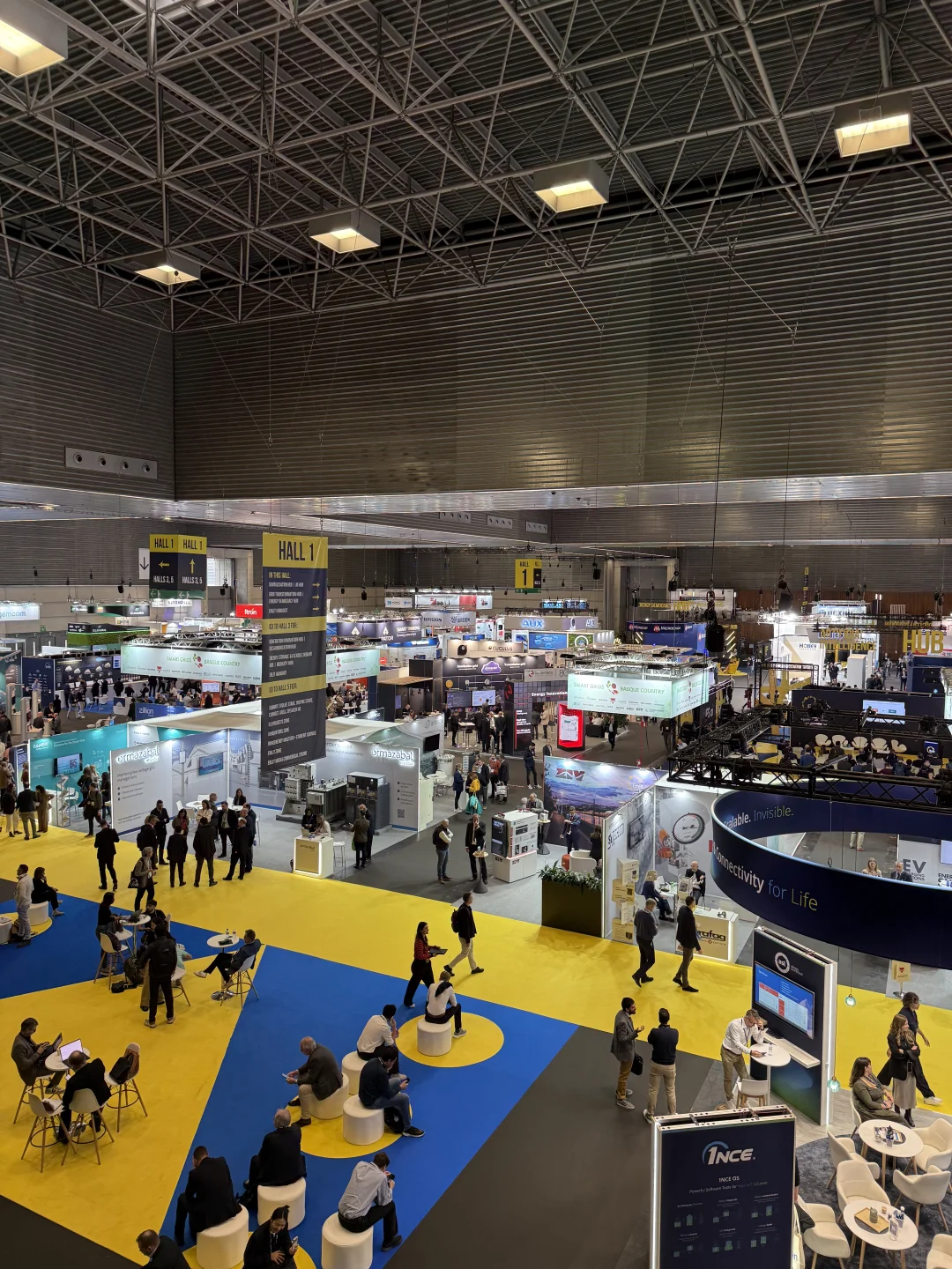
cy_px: 634
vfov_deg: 71.6
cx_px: 476
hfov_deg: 56.8
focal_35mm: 24
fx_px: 880
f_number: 1.78
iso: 125
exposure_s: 1/100
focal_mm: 6.76
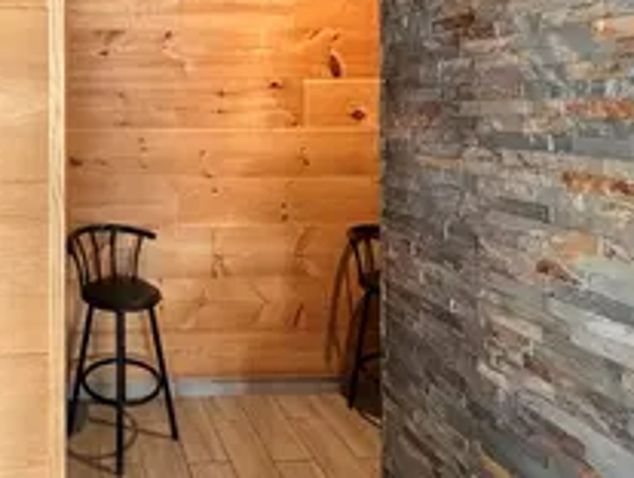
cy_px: 95
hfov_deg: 57.9
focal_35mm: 27
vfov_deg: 48.5
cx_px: 89
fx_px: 495
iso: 640
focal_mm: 2.22
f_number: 2.2
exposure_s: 1/60
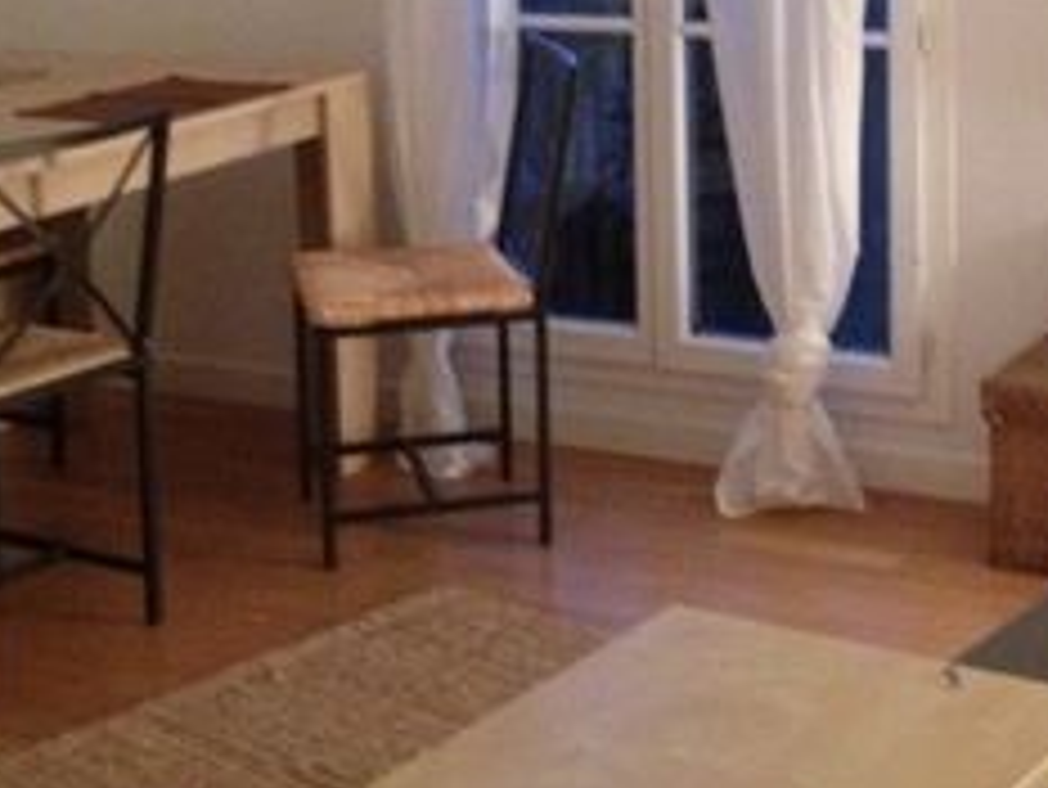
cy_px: 54
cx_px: 738
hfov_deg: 21.6
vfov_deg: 16.2
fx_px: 2726
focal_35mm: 90
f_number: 2.4
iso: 500
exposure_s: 1/15
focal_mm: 4.28
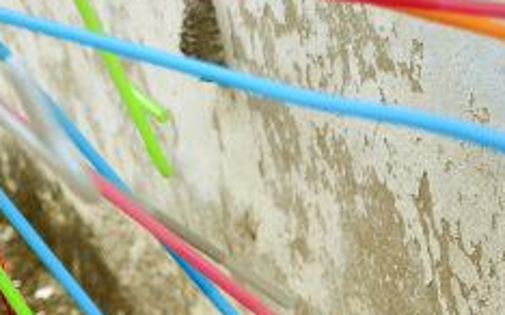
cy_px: 263
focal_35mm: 89
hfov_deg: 19.4
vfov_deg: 14.6
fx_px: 1221
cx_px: -317
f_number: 2.8
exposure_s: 1/400
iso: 100
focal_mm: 17
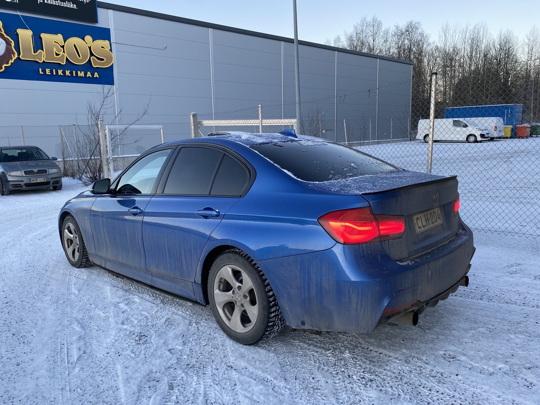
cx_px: 270
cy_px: 202
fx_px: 406
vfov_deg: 53.1
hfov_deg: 67.3
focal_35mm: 26
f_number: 1.8
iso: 64
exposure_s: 1/121
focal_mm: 4.25
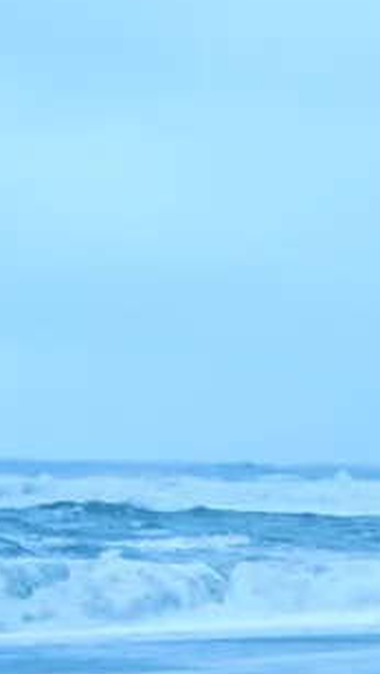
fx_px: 2486
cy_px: 773
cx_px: 1120
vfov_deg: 15.0
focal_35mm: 139
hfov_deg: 7.7
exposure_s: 1/30
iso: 6400
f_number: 5.6
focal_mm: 37
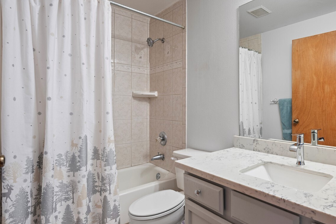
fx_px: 196
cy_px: 108
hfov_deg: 78.3
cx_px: 227
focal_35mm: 21
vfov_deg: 59.5
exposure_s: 1/2
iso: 200
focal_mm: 14
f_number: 8
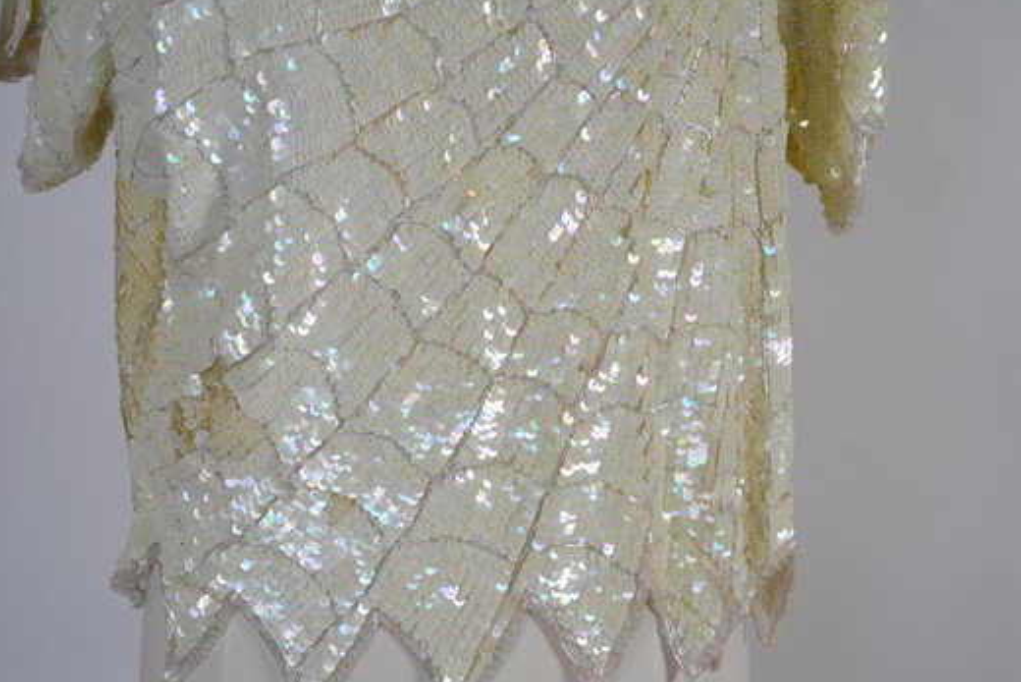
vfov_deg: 16.5
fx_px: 2354
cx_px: 456
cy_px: 385
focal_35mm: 83
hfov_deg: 24.5
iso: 360
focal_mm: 48
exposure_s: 1/125
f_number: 5.6
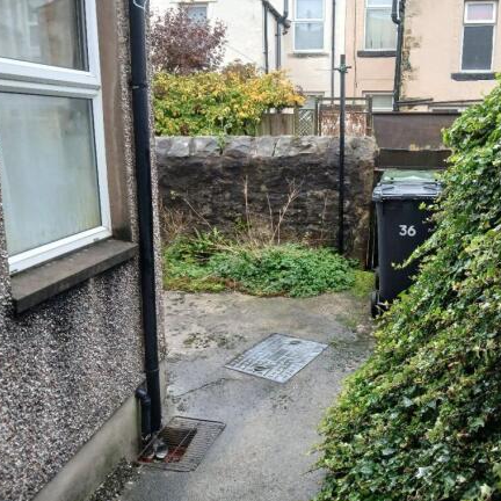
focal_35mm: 31
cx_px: 322
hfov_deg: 51.8
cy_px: 252
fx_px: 508
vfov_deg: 52.5
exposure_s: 1/50
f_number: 1.8
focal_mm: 3.98
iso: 160
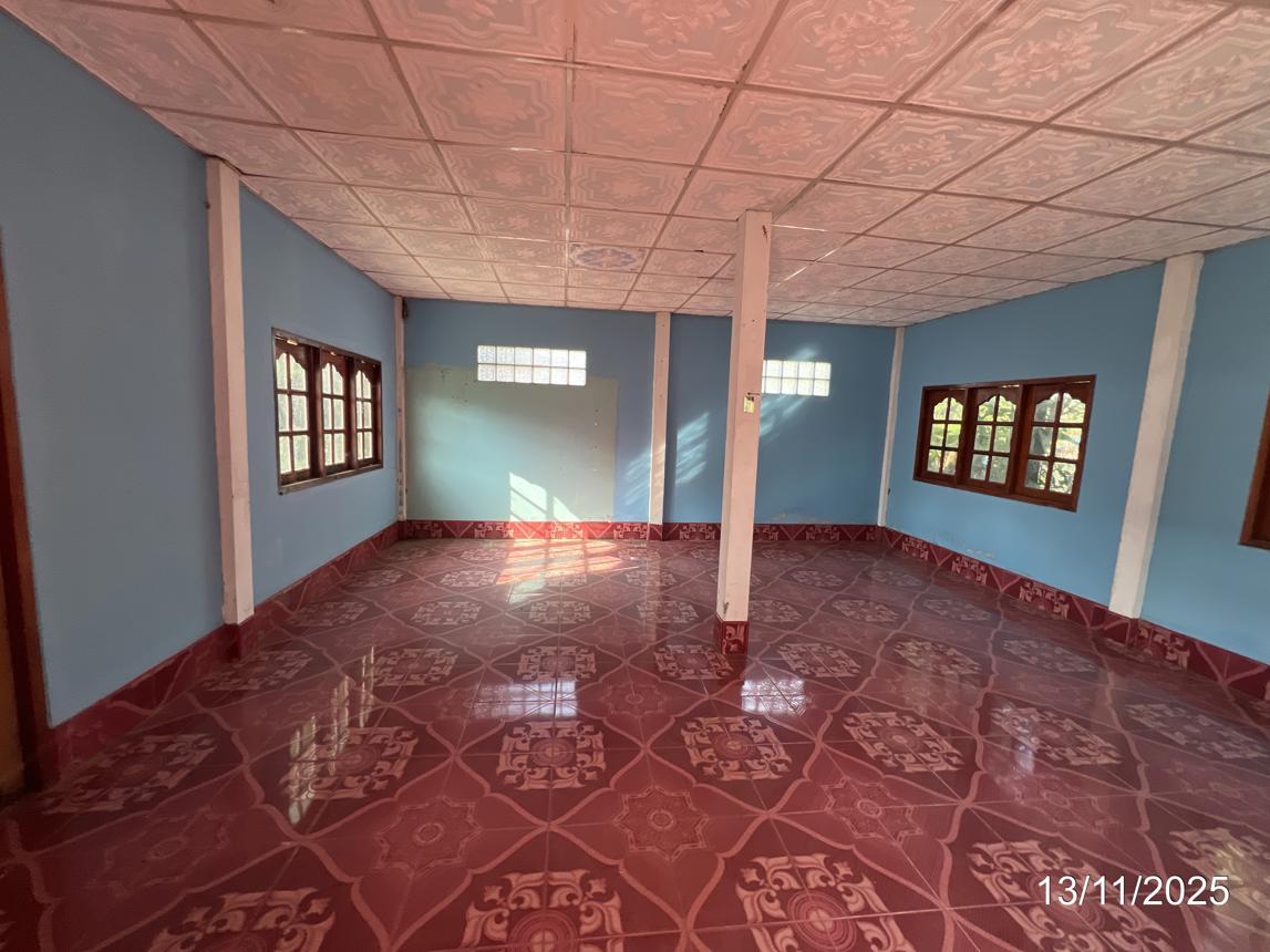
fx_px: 477
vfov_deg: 89.9
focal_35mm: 13
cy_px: 476
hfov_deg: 106.2
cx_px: 635
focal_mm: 1.57
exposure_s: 1/99
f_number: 1.8
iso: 125
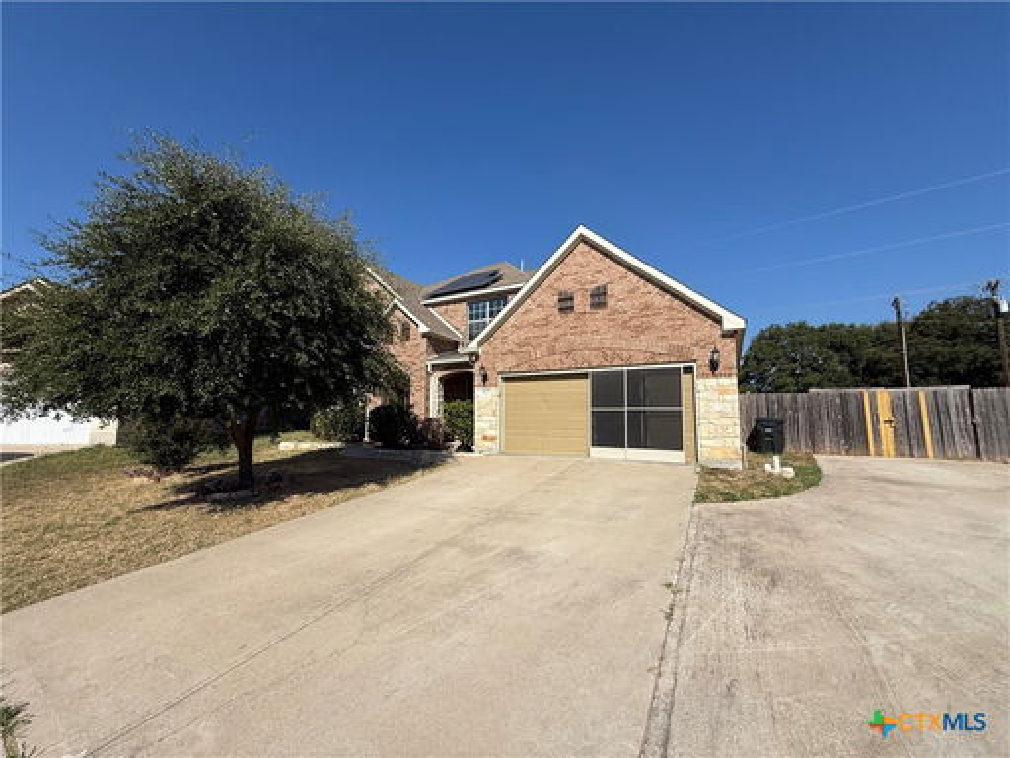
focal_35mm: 14
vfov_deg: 85.7
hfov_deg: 102.1
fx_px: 408
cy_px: 379
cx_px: 505
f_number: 2.2
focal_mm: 2.22
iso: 50
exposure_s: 1/3663
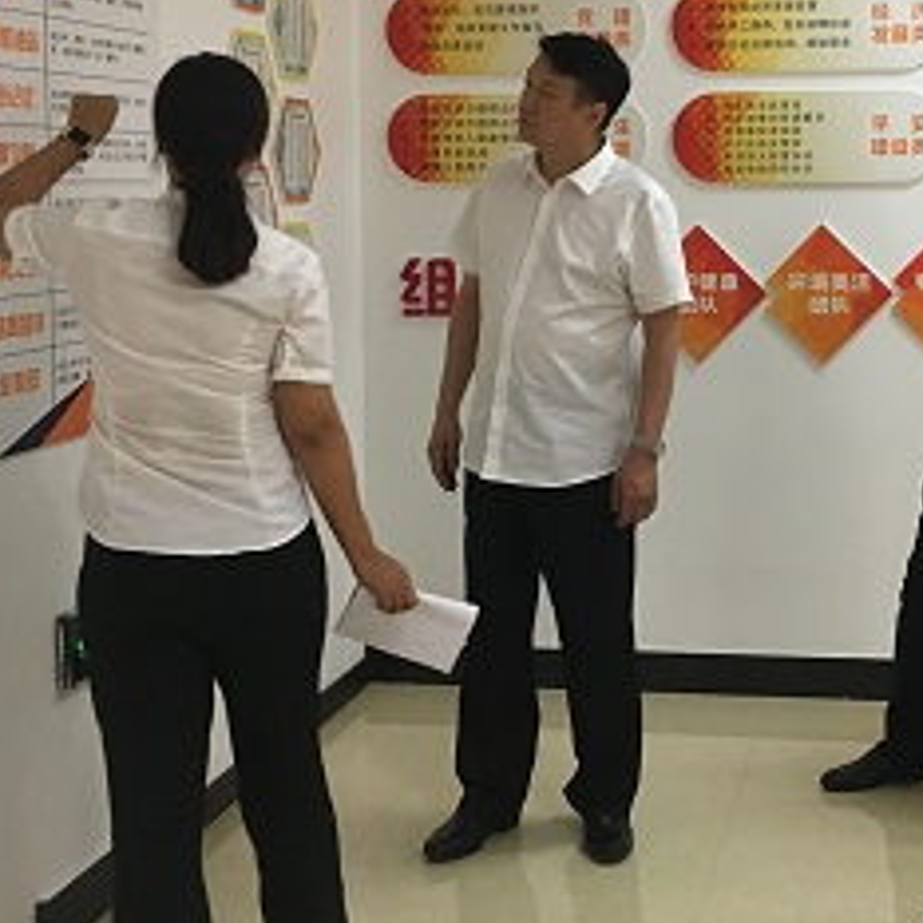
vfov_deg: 30.6
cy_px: 240
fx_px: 1659
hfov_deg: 30.6
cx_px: 693
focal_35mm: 55
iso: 160
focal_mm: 4.15
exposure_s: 1/33
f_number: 2.2
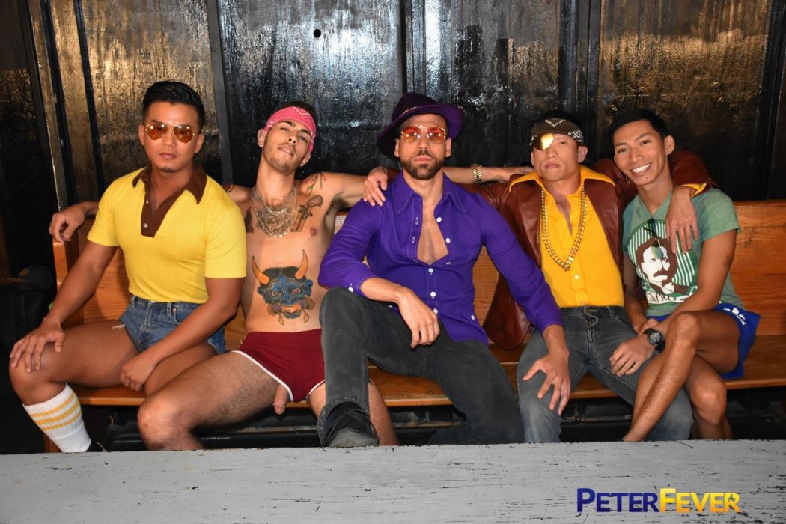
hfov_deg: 49.6
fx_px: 851
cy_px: 262
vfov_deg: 34.2
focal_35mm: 39
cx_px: 393
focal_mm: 26
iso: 3200
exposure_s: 1/60
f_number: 3.8
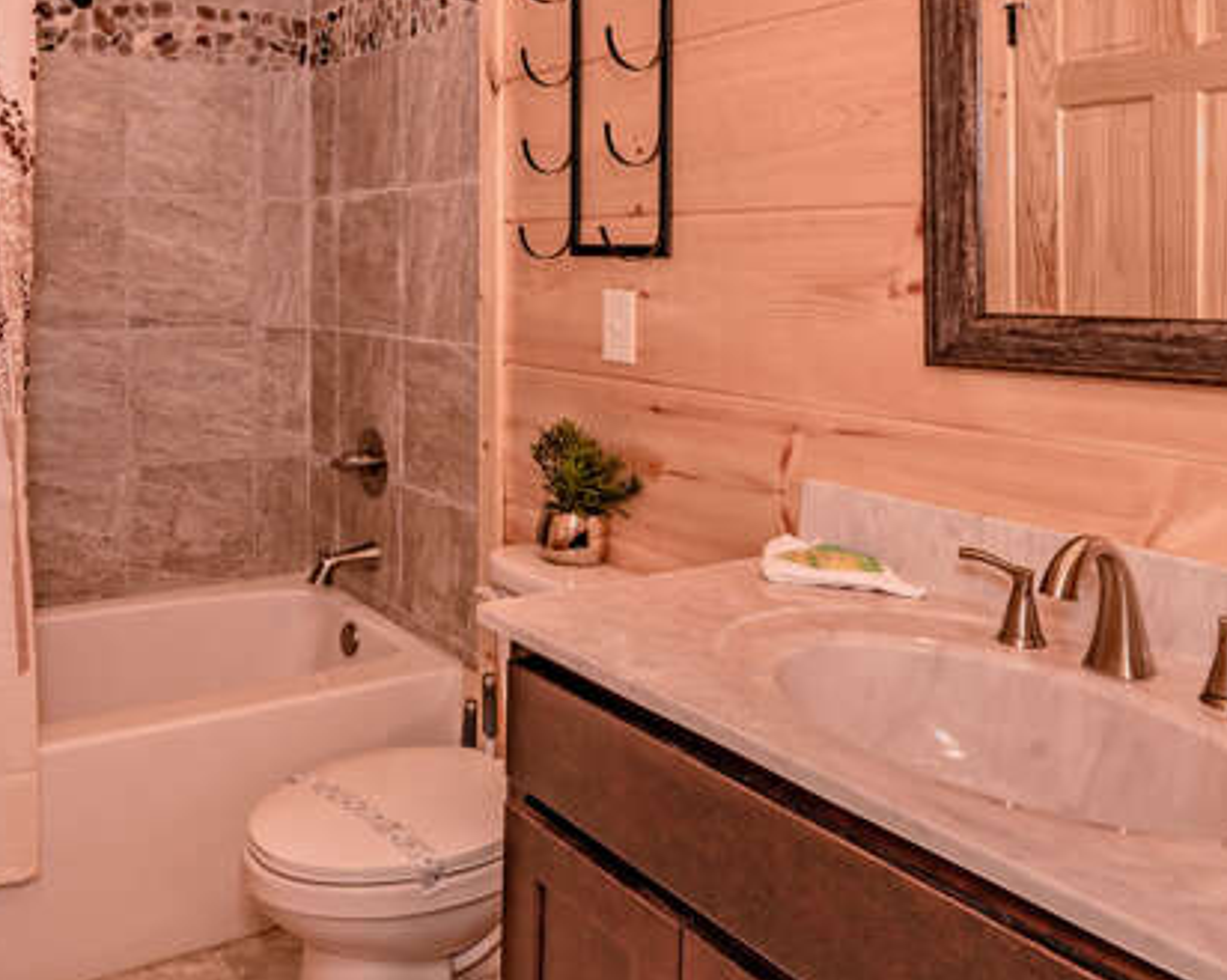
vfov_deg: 50.2
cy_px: 295
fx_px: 1016
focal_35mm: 28
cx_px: 387
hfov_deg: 60.4
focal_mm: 16
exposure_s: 1/125
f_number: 9
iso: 500
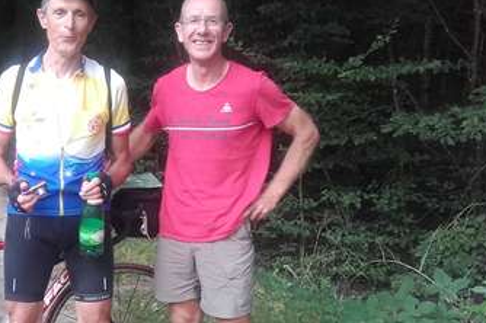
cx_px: 81
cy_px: 196
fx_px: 782
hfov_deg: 33.3
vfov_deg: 23.3
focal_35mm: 58
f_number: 2.2
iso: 80
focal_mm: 3.31
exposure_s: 1/100
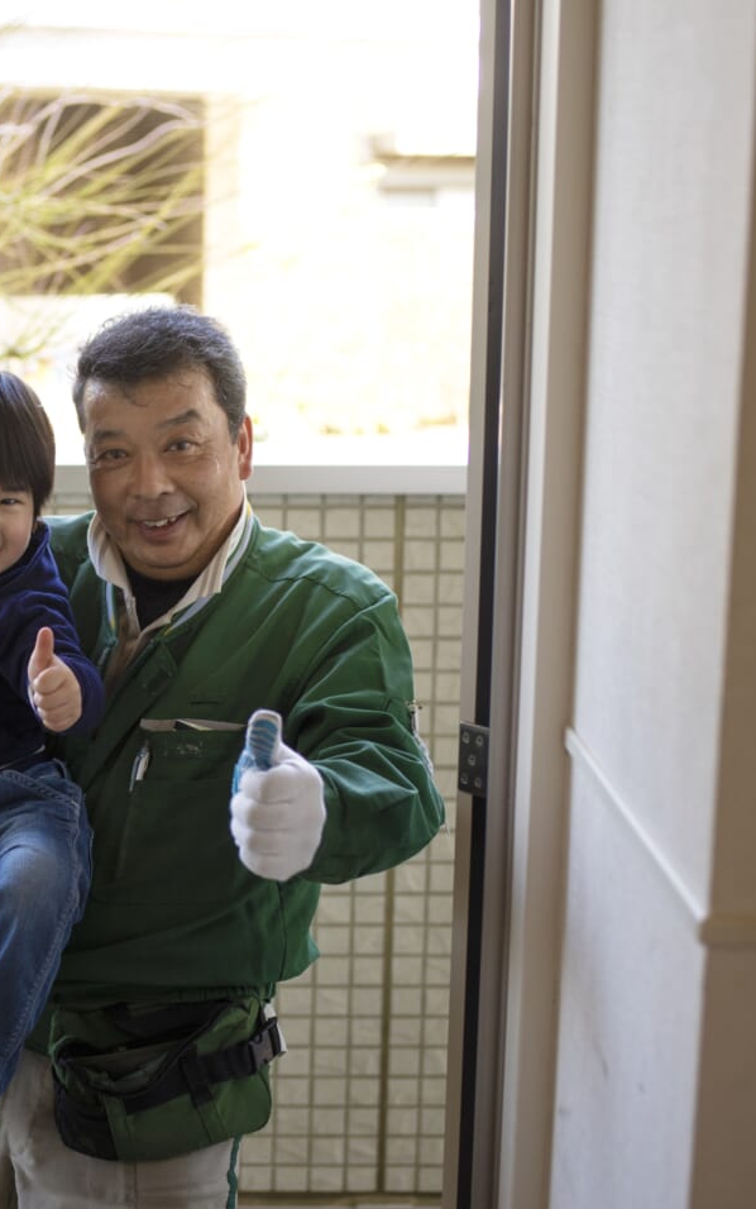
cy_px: 606
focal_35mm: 61
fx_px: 2010
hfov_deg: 20.8
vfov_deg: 33.5
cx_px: 46
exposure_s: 1/320
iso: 800
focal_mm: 55
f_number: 3.5
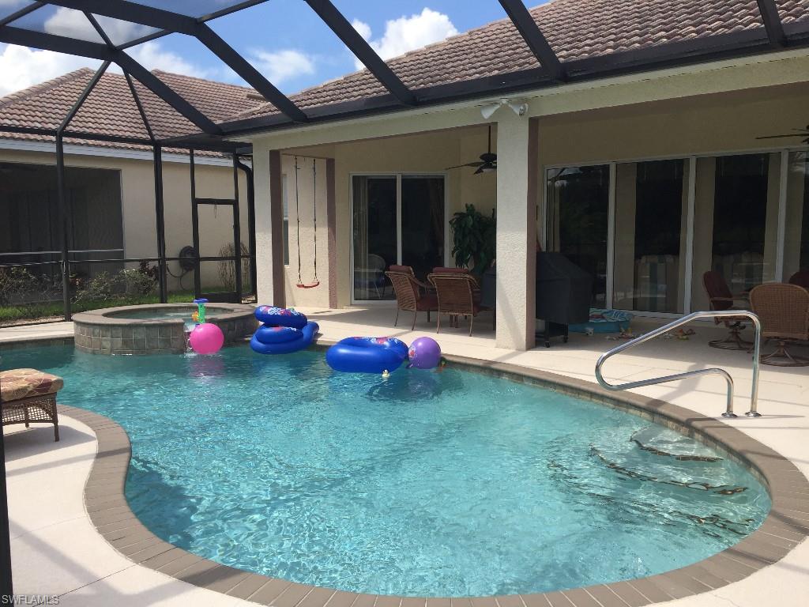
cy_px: 304
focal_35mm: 29
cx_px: 404
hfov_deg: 61.7
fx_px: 678
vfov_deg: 48.2
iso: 32
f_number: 2.2
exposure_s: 1/920
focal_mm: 4.15
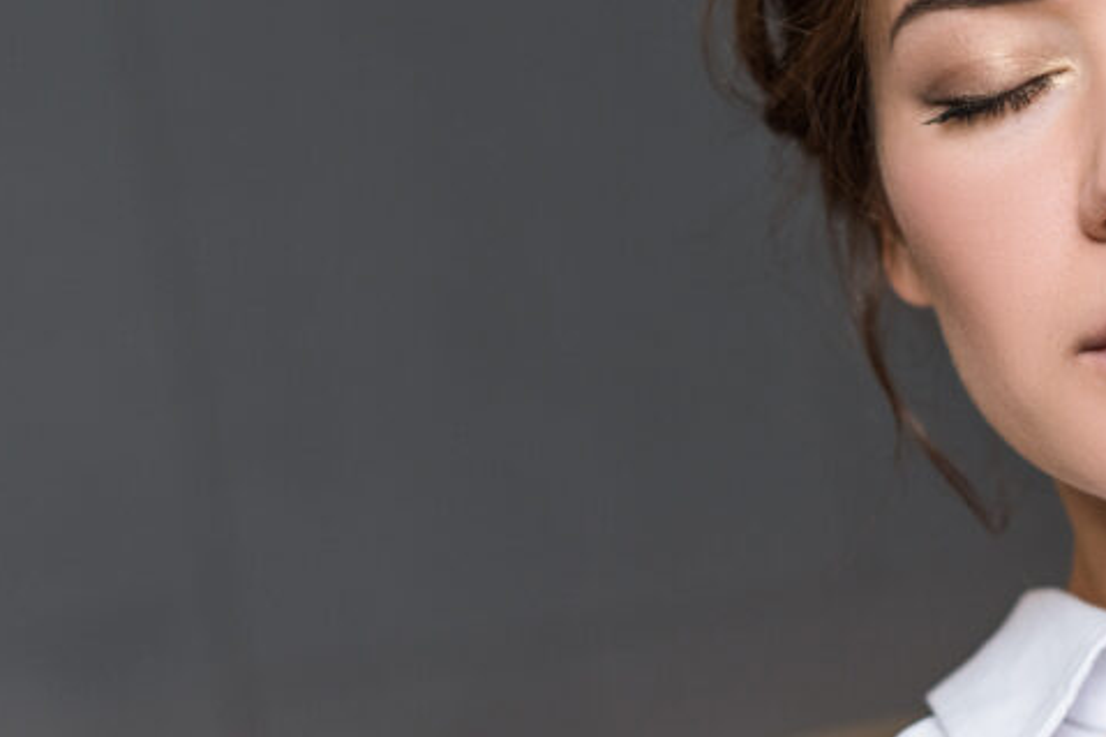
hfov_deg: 19.0
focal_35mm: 107
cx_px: 801
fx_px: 3286
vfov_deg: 12.8
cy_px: 306
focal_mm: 50
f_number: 3.2
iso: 250
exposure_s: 1/200
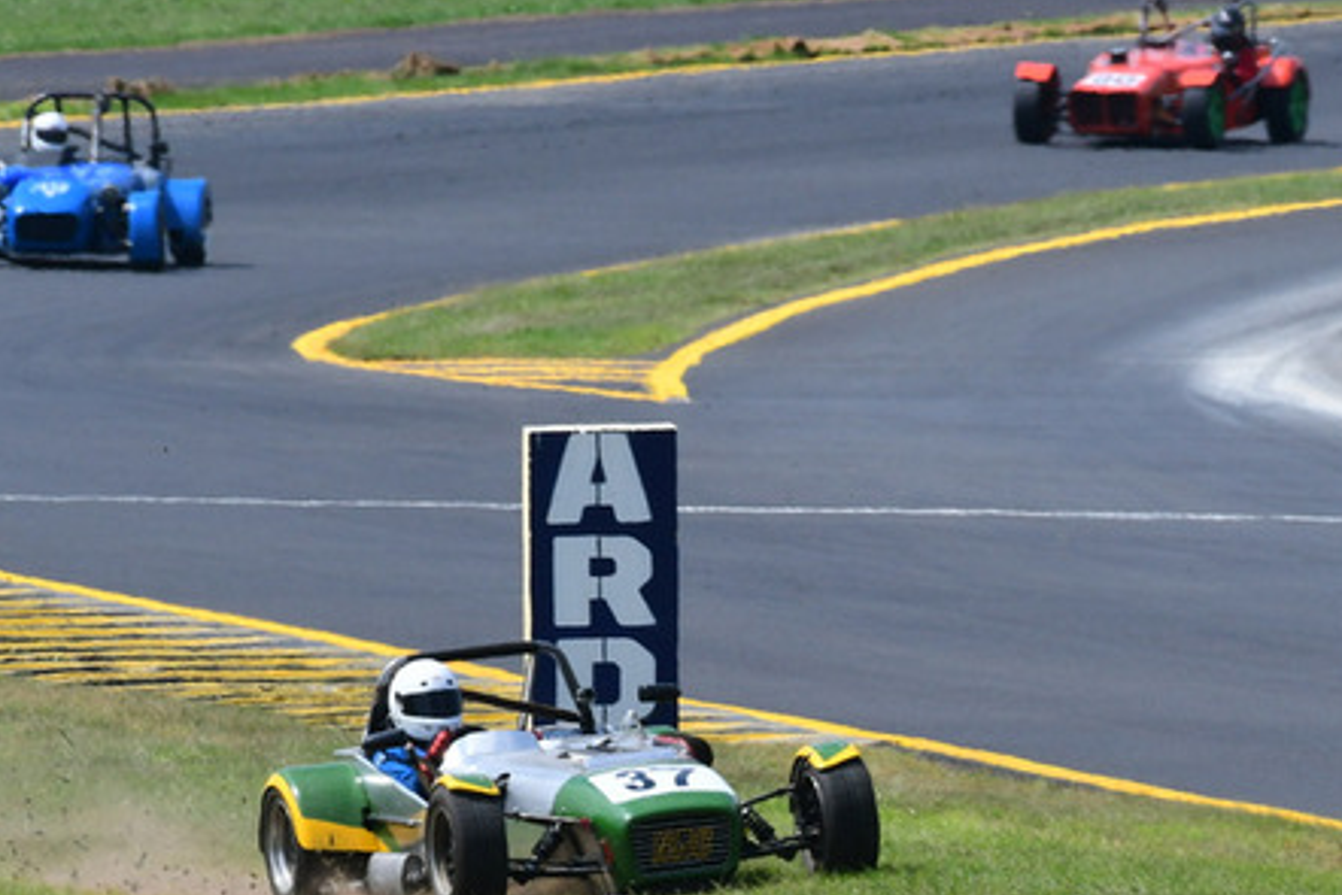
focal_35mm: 1358
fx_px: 50637
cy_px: 643
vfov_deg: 1.0
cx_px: 823
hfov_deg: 1.5
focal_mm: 500
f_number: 14
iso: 500
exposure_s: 1/640
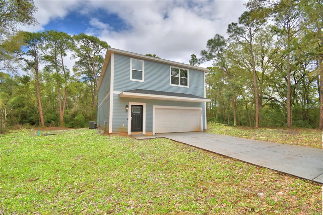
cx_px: 162
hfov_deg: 100.4
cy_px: 108
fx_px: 135
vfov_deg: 77.3
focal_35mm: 15
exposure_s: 1/1000
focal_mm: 10
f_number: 4.5
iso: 100
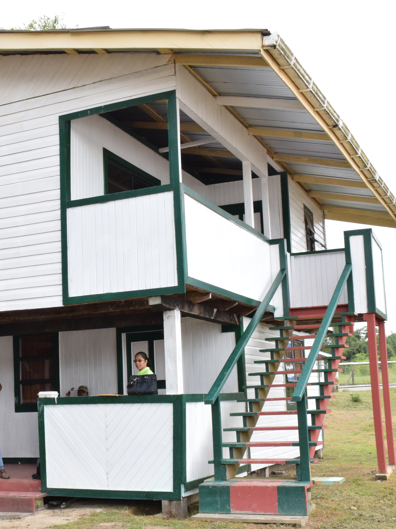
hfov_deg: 28.2
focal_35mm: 51
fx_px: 778
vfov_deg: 37.5
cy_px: 264
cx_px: 105
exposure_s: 1/160
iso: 1000
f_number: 14
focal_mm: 22
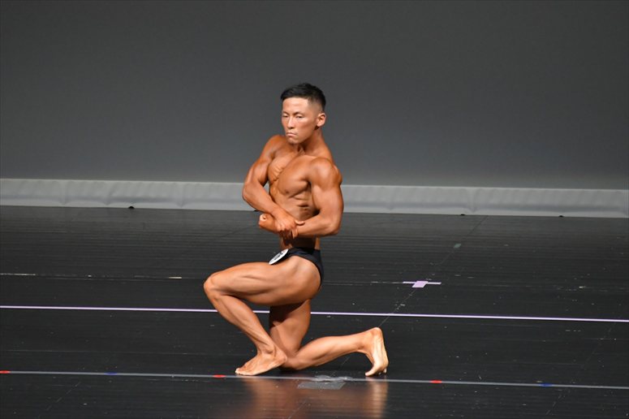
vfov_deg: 3.1
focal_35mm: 450
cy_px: 210
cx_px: 314
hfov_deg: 4.6
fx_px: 7859
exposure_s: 1/400
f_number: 5.6
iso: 4000
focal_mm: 300
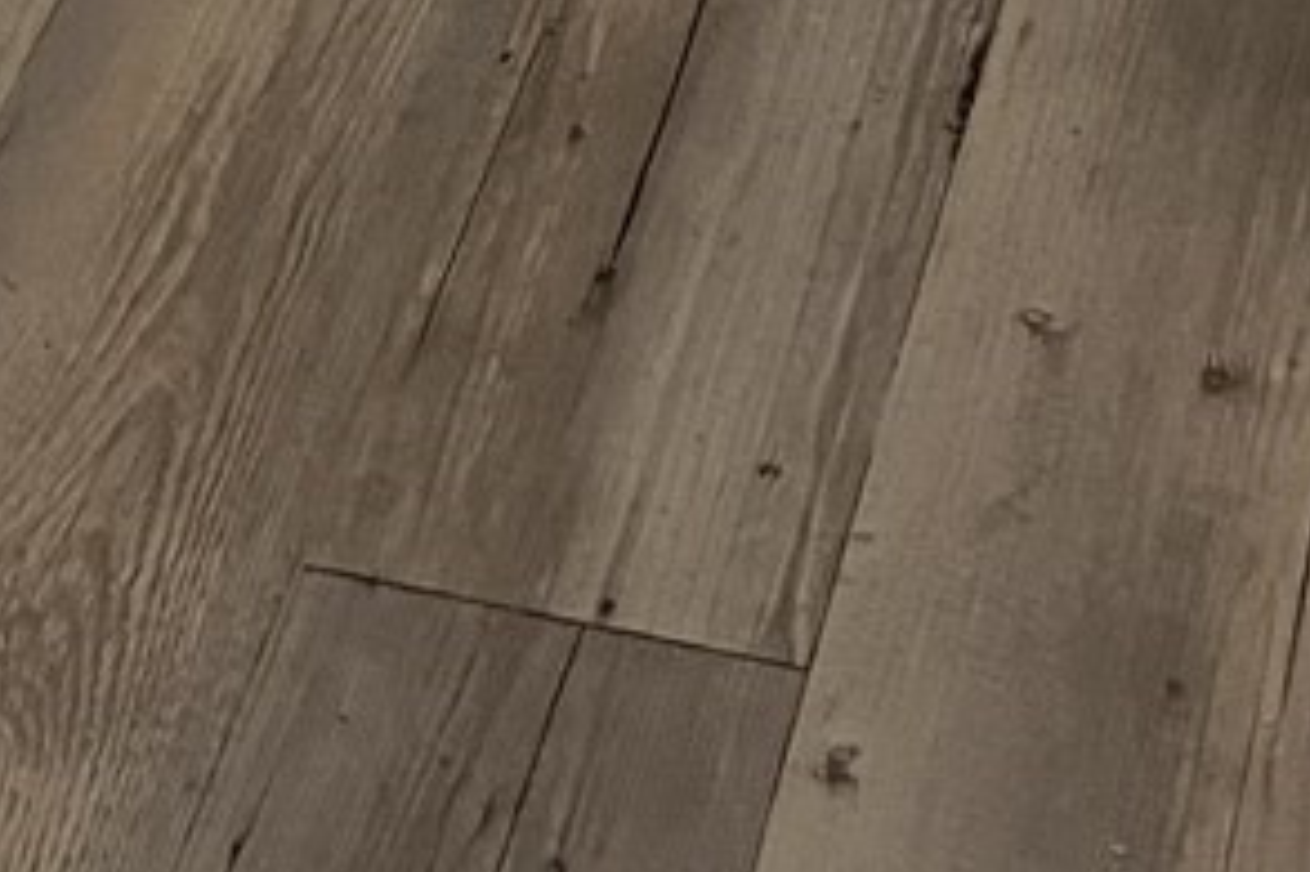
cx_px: 259
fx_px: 5164
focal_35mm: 142
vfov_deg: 8.0
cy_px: -1941
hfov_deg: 14.4
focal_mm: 5.1
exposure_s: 1/60
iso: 400
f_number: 1.6
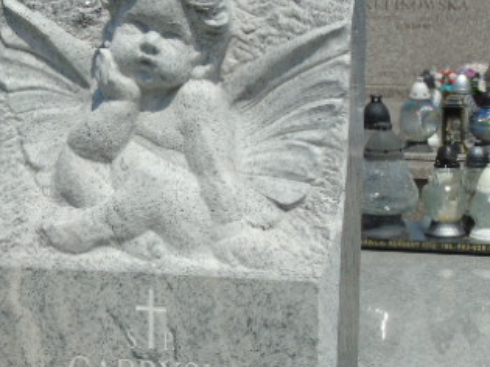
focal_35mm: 126
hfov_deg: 15.6
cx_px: 112
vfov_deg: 11.7
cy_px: 285
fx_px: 1783
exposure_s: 1/1000
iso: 80
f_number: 4.7
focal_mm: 11
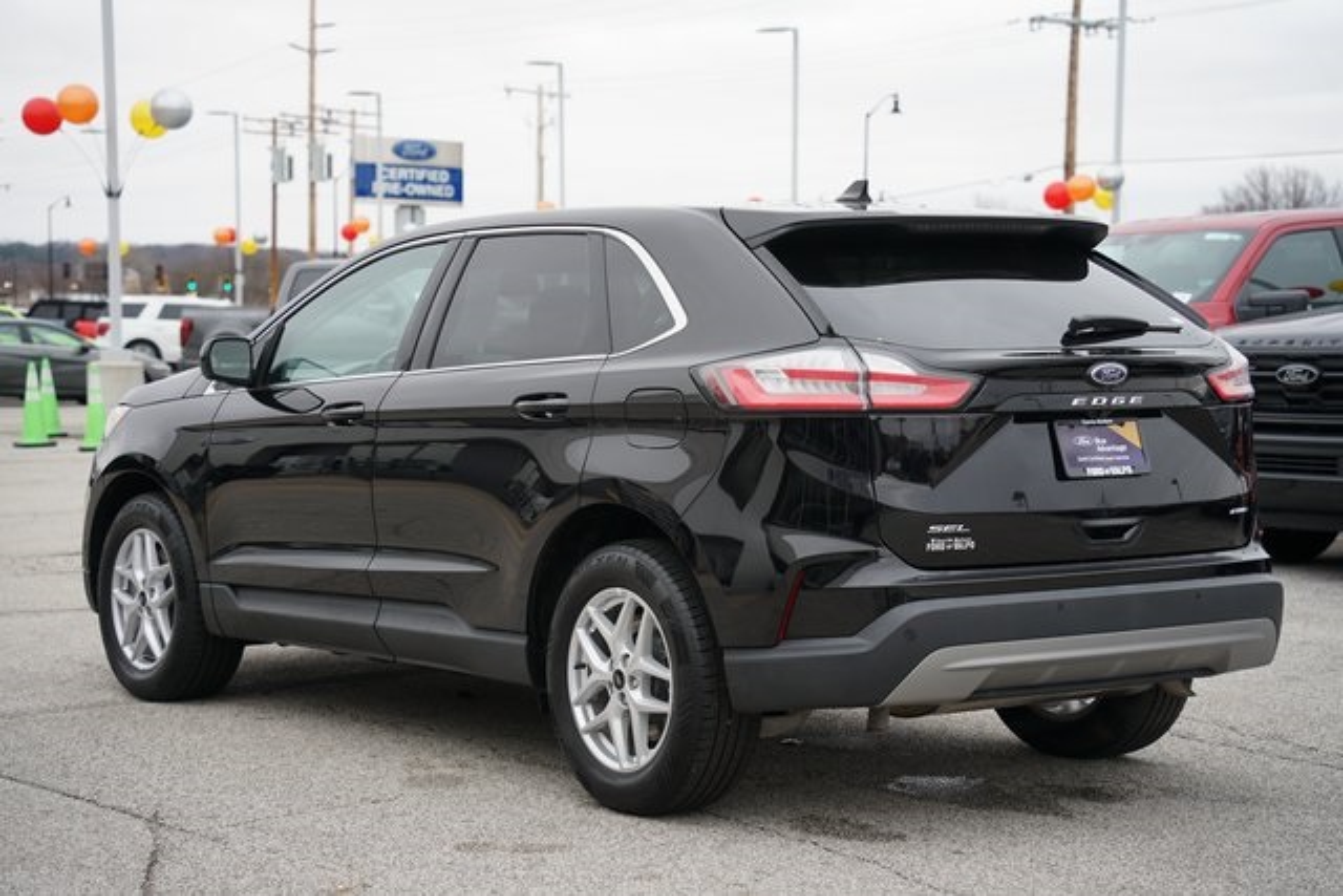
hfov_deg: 29.2
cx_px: 672
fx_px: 2575
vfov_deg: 19.7
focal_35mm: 69
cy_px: 448
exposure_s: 1/80
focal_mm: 69
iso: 200
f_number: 4
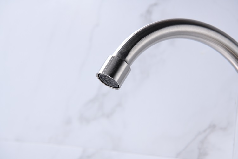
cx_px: 119
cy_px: 80
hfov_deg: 28.8
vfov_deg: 19.5
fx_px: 463
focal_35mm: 70
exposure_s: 1/100
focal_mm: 70
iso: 100
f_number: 10
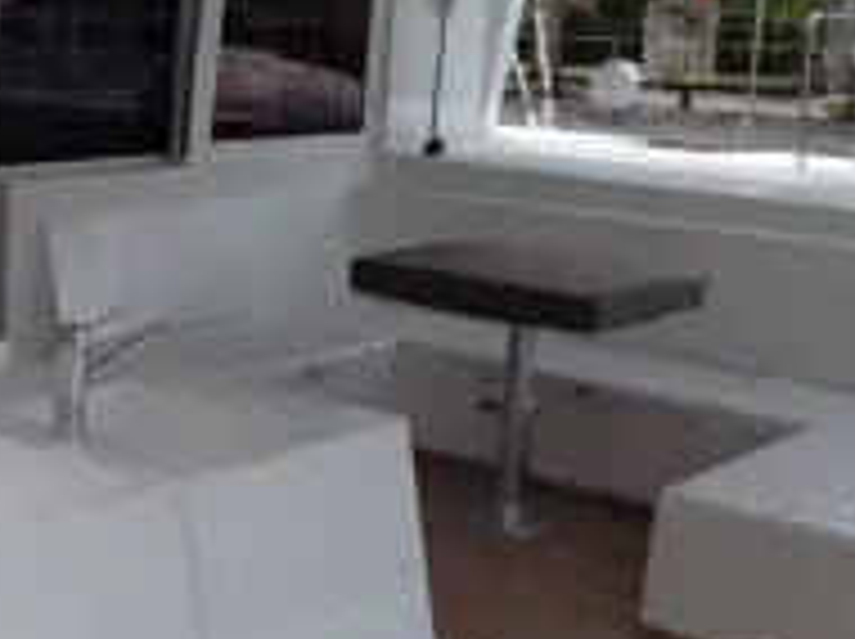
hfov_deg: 24.7
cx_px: 180
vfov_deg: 18.7
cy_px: 126
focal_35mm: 78
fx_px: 1924
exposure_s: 1/985
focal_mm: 4.12
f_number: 2.4
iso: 50
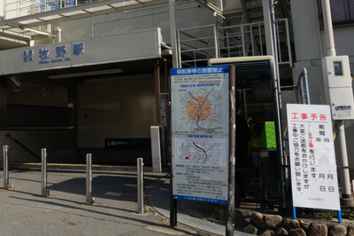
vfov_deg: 27.6
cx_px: 47
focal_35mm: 48
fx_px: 472
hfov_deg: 38.8
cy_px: 58
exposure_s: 1/200
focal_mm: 16
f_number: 11
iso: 100
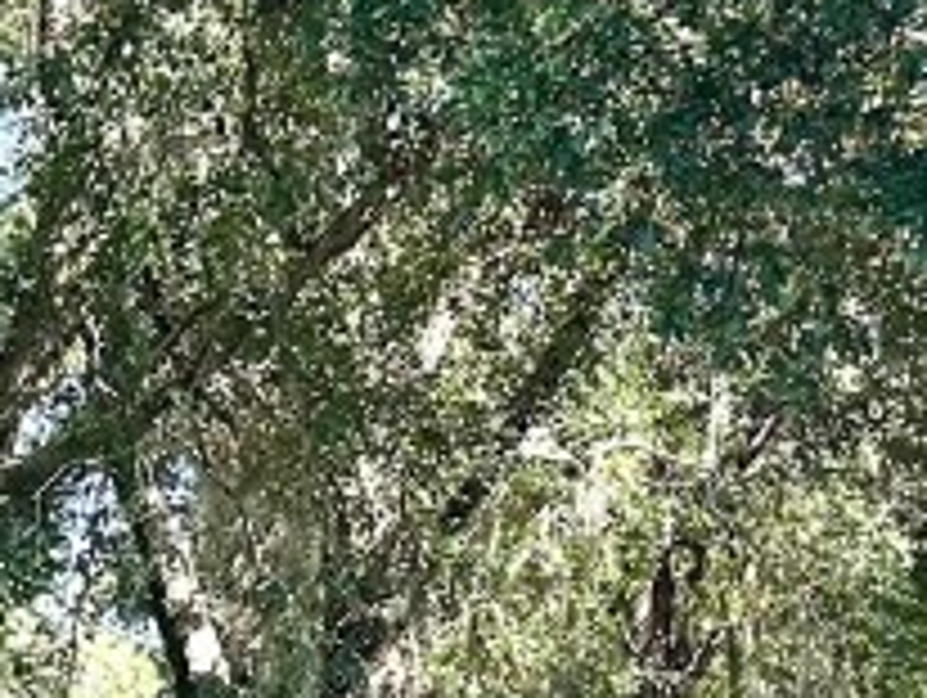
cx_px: -45
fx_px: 3459
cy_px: 725
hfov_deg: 15.0
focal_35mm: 129
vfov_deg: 11.4
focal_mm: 5.7
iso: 50
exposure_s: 1/769
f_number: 1.5
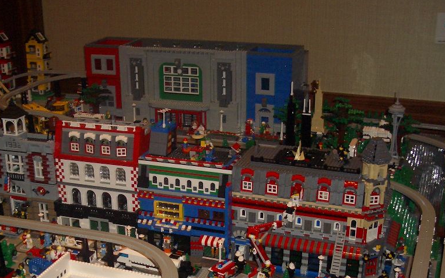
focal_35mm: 56
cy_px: 230
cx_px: 162
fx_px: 679
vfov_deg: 22.8
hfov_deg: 36.0
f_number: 2.6
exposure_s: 1/60
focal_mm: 5.8
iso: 100
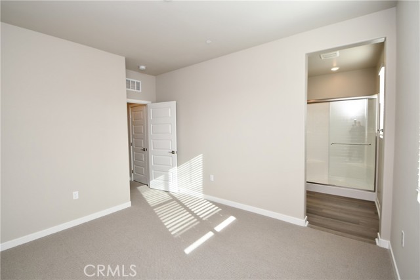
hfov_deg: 100.4
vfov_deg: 77.4
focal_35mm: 15
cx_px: 210
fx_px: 175
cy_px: 140
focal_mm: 10
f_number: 5
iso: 200
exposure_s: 1/100
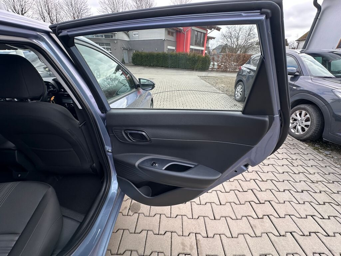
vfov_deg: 85.7
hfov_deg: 102.1
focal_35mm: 14
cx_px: 170
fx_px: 138
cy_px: 128
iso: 40
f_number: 2.2
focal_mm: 2.22
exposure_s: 1/186
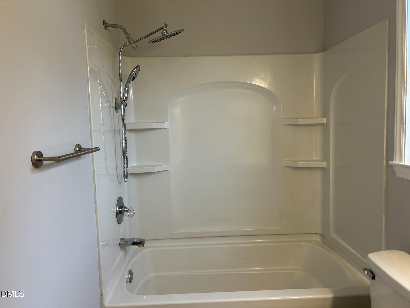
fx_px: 308
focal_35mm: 26
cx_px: 205
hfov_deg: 67.3
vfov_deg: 53.1
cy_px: 154
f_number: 1.5
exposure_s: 1/120
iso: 64
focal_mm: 5.7
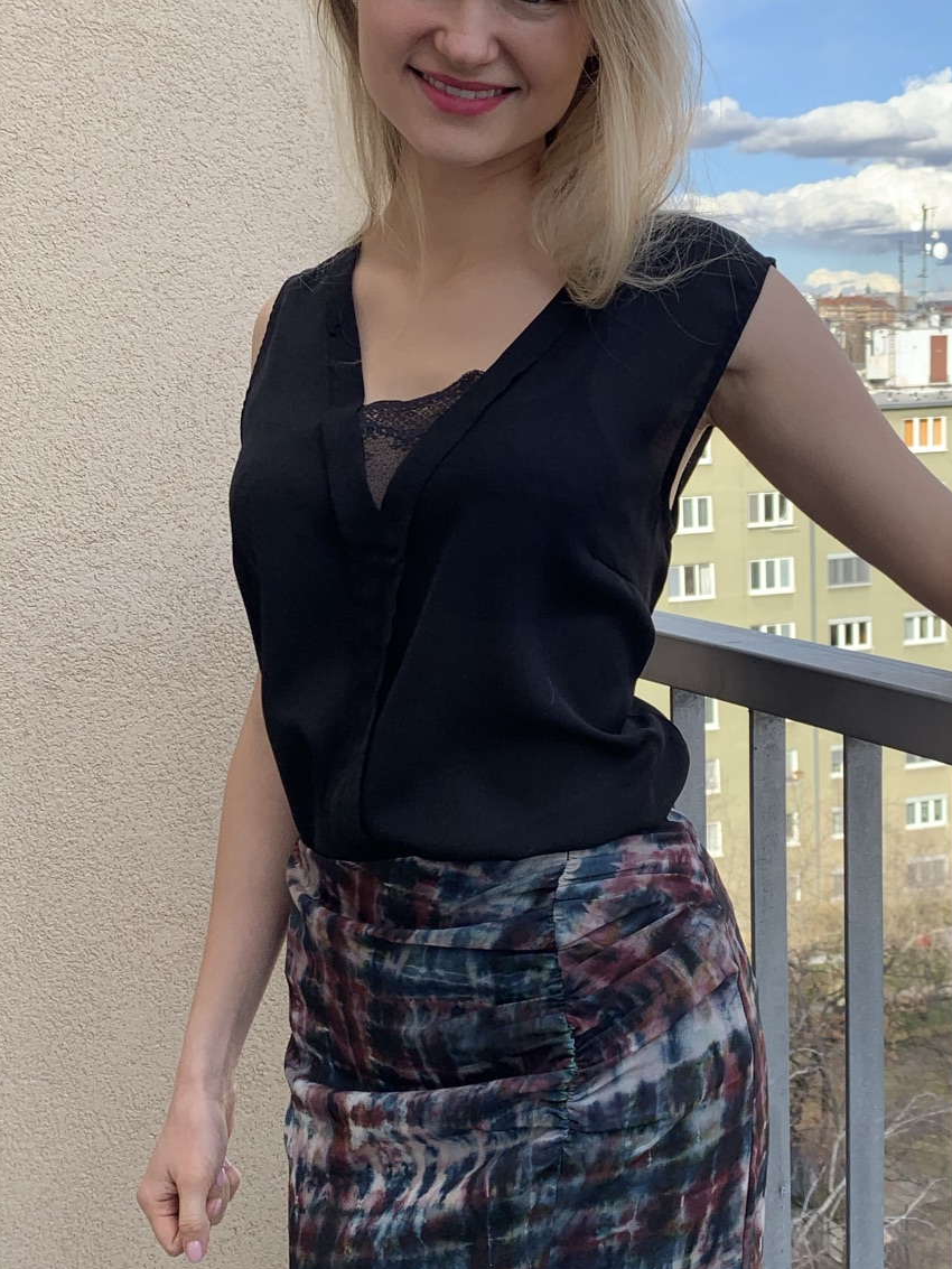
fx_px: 1723
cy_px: 708
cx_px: 675
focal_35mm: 47
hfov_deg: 30.5
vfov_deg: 40.4
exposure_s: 1/849
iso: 25
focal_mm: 4.25
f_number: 1.8
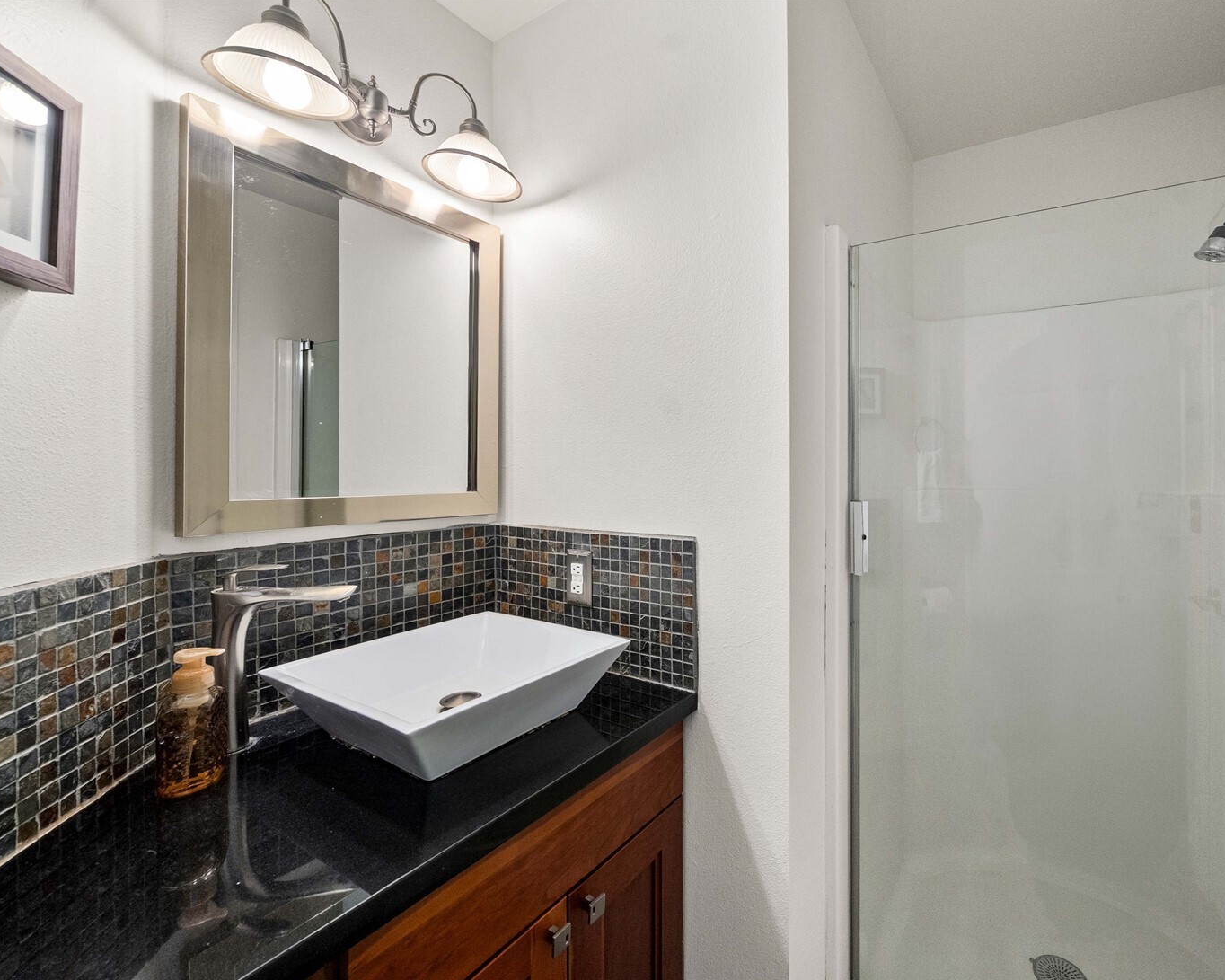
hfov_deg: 98.9
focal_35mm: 14
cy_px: 504
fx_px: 508
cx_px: 753
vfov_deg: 88.0
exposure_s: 1/60
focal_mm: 12
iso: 400
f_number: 7.1
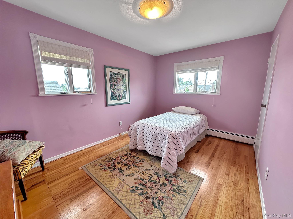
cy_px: 110
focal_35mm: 14
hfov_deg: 102.1
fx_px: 119
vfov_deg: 85.7
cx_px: 146
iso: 100
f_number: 2.2
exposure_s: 1/120
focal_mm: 2.22
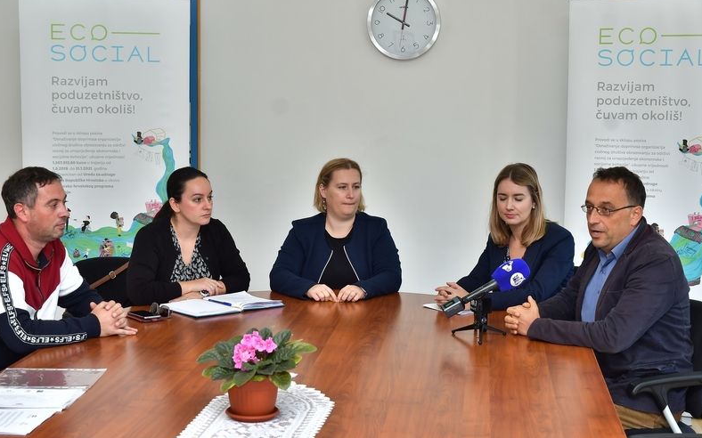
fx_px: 1128
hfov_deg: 34.6
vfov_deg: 22.0
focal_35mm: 59
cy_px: 213
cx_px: 352
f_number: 5
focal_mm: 38
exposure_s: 1/160
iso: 400
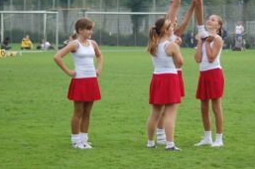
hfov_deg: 9.5
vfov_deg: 6.3
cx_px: 183
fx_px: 1533
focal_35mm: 217
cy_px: 28
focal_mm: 82
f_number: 4
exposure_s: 1/800
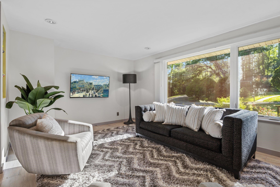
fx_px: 132
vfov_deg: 70.4
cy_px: 94
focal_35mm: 17
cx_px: 140
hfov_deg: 93.3
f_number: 9
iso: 100
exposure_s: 1/2
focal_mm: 17
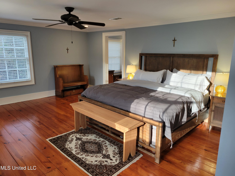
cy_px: 88
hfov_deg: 67.3
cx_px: 118
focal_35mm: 26
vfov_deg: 53.1
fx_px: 177
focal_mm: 5.4
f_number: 1.8
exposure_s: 1/120
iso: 125
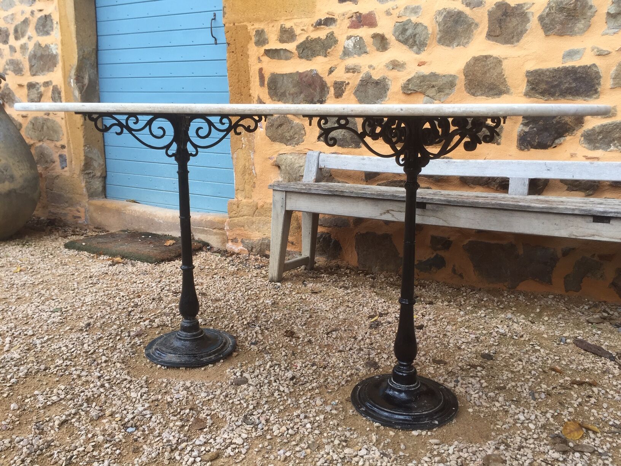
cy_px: 233
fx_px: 520
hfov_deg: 61.7
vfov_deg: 48.2
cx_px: 310
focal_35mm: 29
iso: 32
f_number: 2.2
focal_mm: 4.15
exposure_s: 1/100
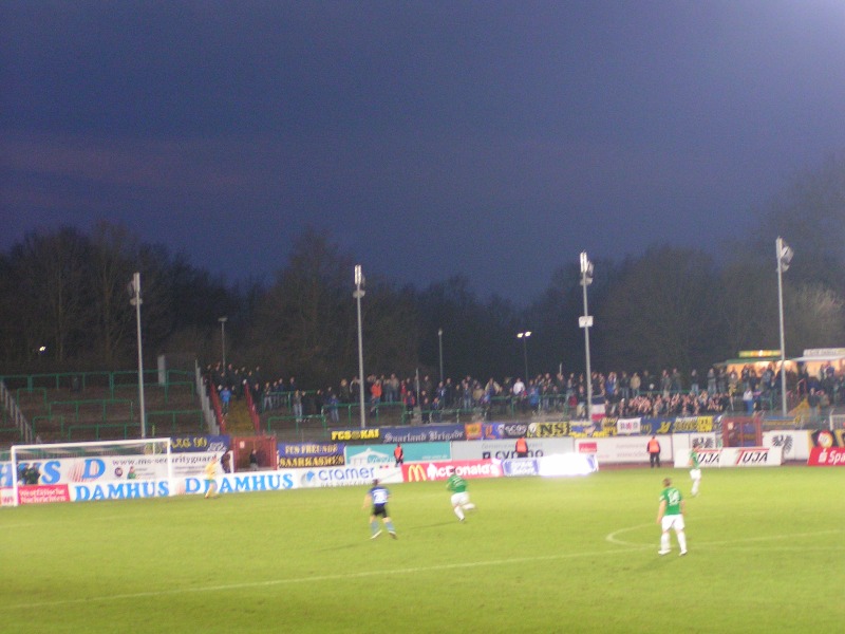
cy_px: 317
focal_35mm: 104
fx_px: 2539
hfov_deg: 18.9
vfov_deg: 14.2
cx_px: 422
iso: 200
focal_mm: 15.9
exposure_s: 1/15
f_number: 3.5
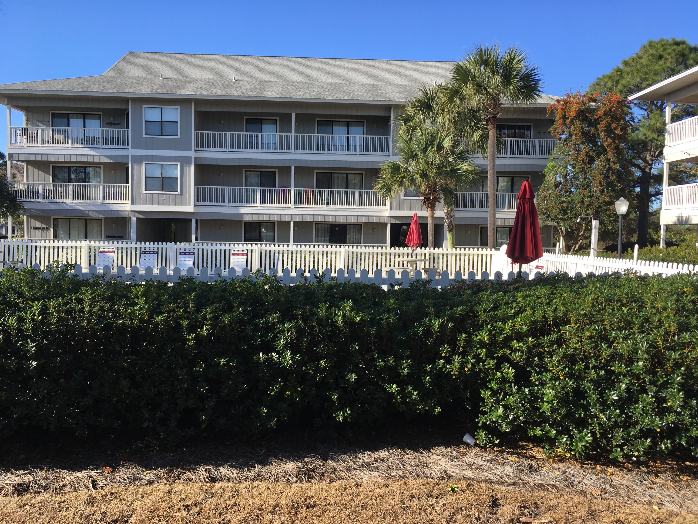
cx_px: 349
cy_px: 262
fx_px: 585
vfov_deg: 48.2
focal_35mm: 29
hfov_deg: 61.7
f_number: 2.2
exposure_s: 1/761
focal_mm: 4.15
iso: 25
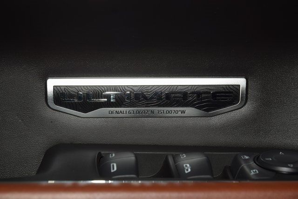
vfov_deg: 13.0
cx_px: 149
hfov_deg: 19.5
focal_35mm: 105
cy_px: 100
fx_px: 869
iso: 100
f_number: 8
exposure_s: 1/125
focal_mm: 70
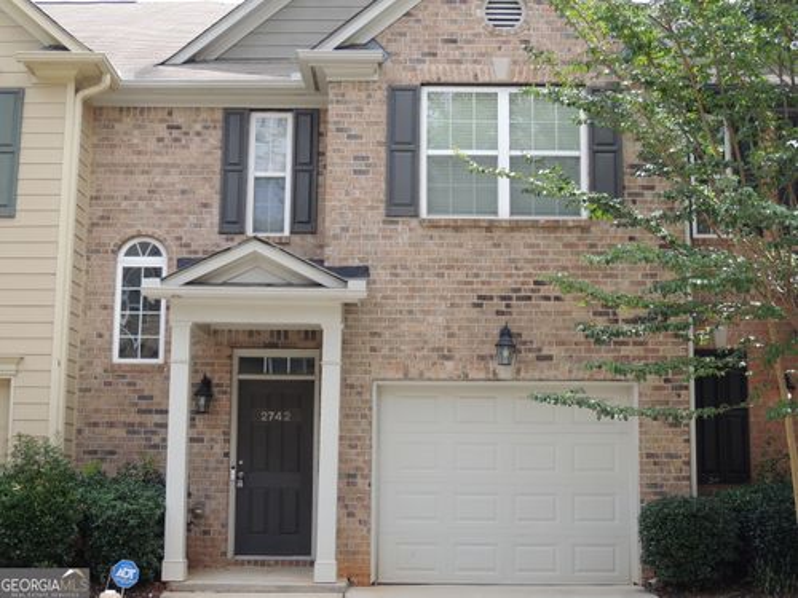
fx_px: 1153
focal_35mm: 50
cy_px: 299
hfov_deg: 38.2
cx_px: 399
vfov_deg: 29.1
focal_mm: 8.9
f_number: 3.6
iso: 100
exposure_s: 1/320
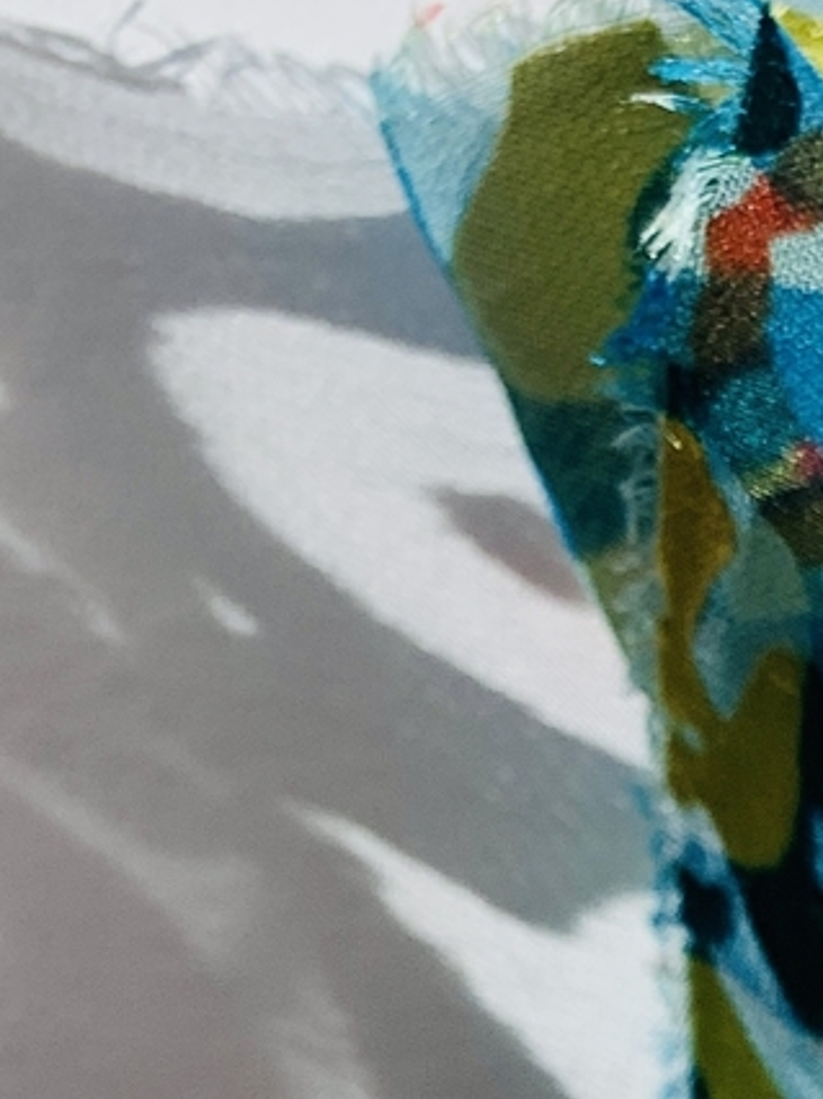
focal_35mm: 116
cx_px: 1722
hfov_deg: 11.3
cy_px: 1873
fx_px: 3681
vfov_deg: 15.1
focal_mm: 4.25
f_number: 1.8
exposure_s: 1/1011
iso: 25
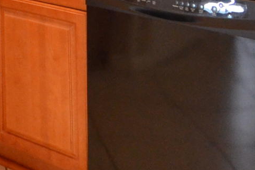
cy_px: -206
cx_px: -46
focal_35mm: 93
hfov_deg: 20.6
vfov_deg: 12.4
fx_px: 659
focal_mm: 10
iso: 1600
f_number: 3.5
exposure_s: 1/60
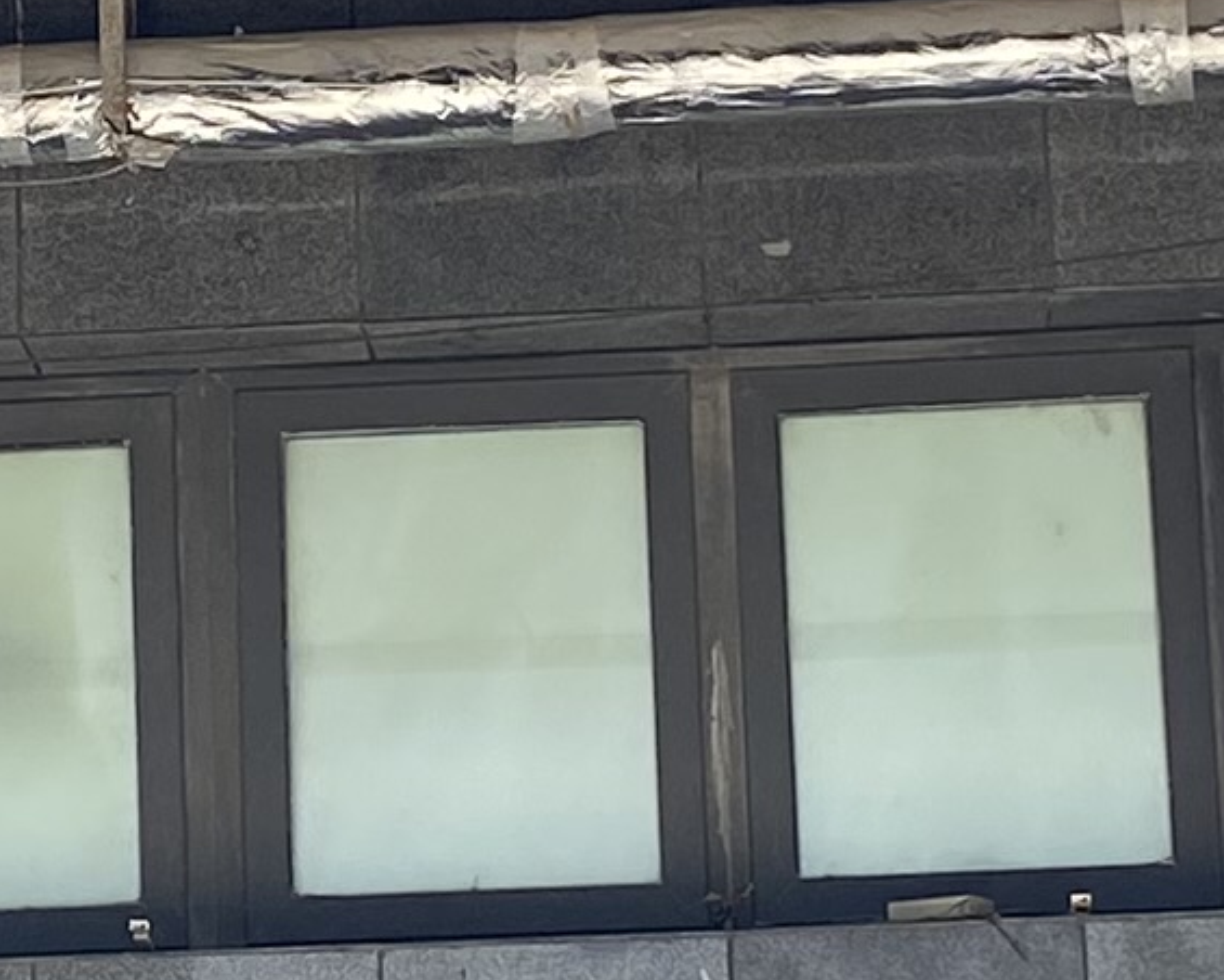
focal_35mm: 181
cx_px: 325
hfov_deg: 10.6
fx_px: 6557
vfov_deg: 8.5
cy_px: 588
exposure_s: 1/757
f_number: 1.8
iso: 32
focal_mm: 4.25
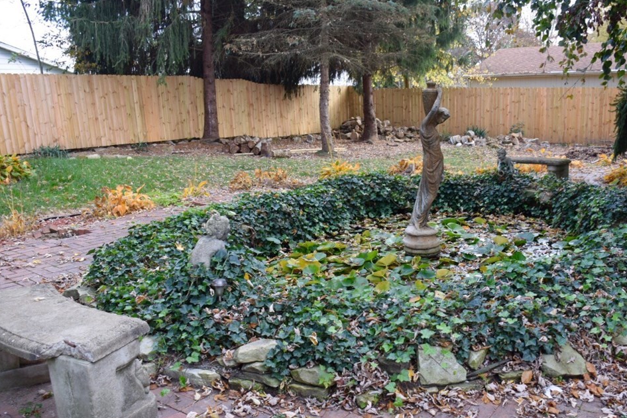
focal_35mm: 31
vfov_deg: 42.3
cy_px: 227
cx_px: 343
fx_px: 540
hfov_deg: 60.2
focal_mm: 18
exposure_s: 1/160
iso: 400
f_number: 6.3
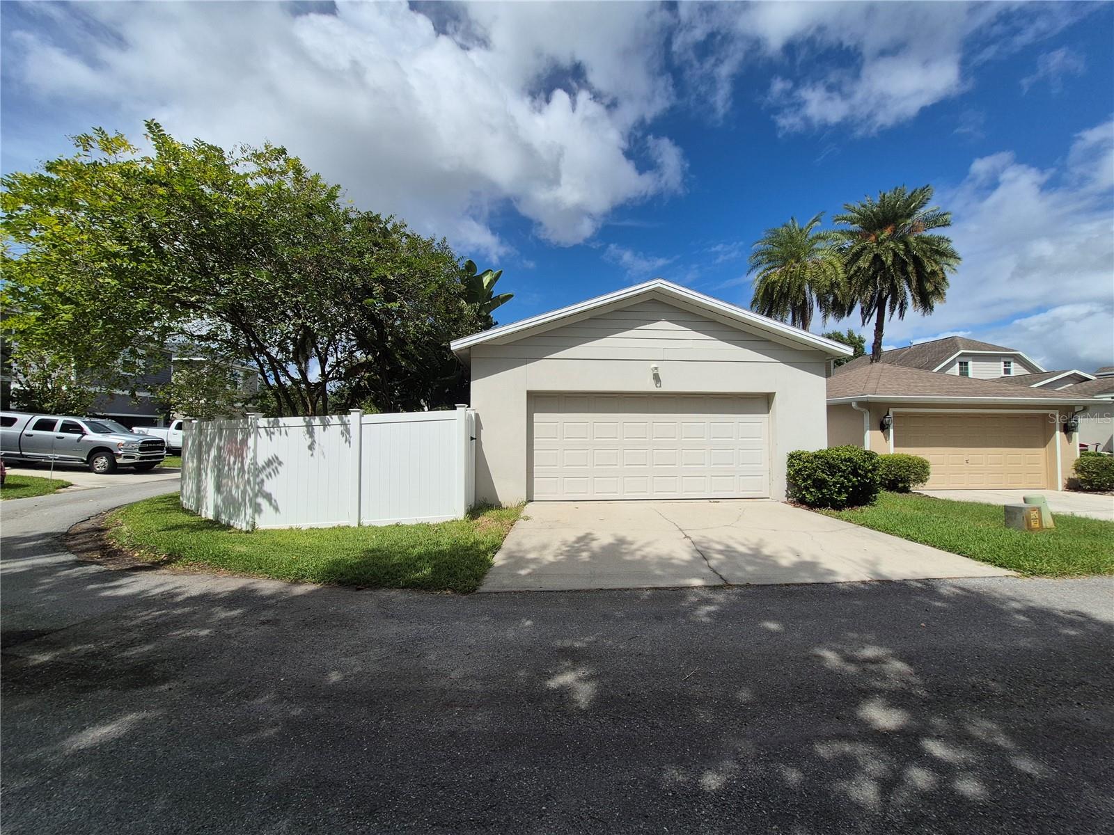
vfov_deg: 89.9
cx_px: 557
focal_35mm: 13
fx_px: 418
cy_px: 418
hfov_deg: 106.2
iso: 50
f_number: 2.2
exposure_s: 1/3440
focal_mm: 1.74
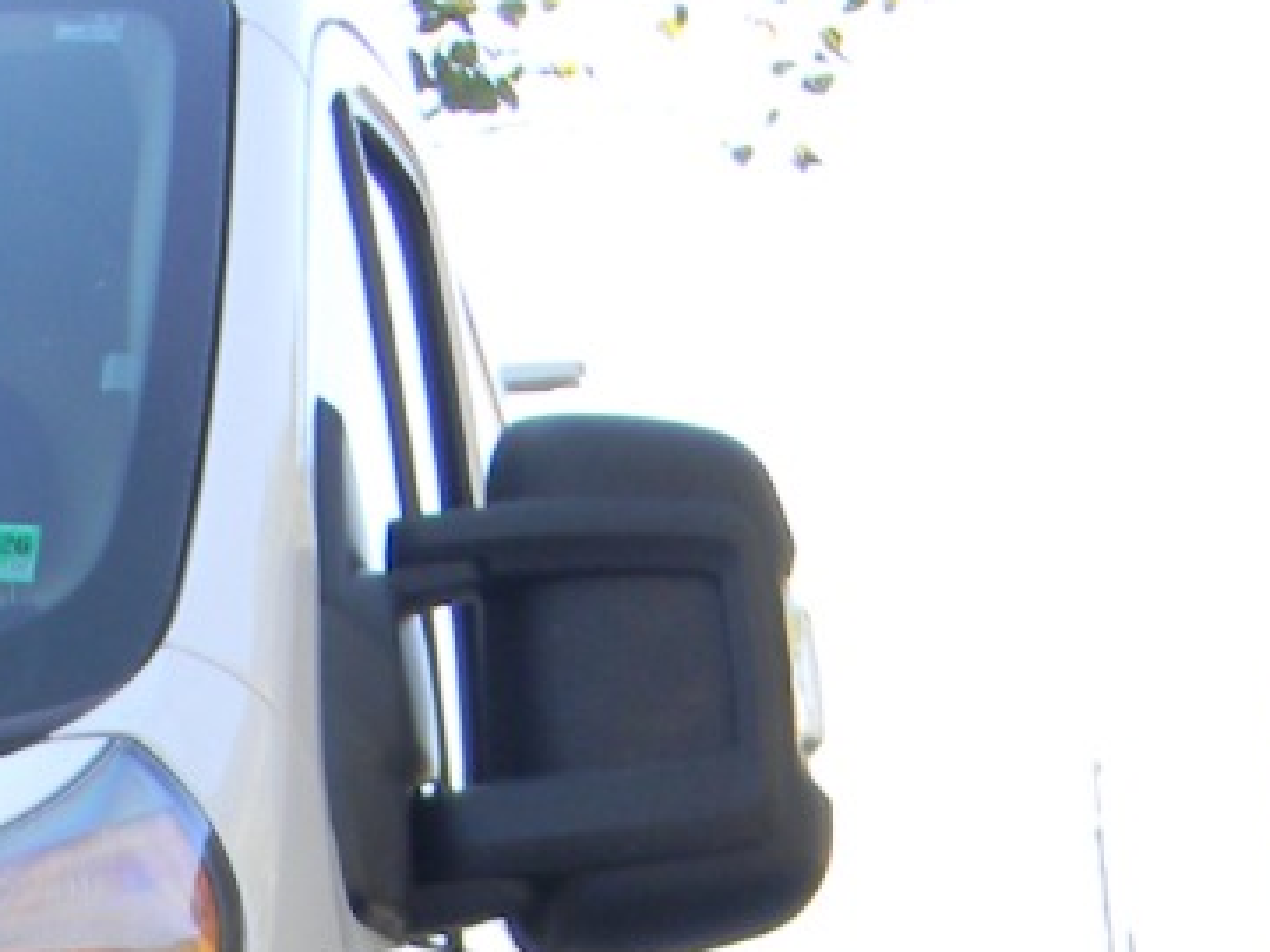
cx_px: -554
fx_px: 4109
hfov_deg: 16.3
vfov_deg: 12.7
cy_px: 1287
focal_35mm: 112
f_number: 3.5
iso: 80
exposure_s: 1/80.5
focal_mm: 5
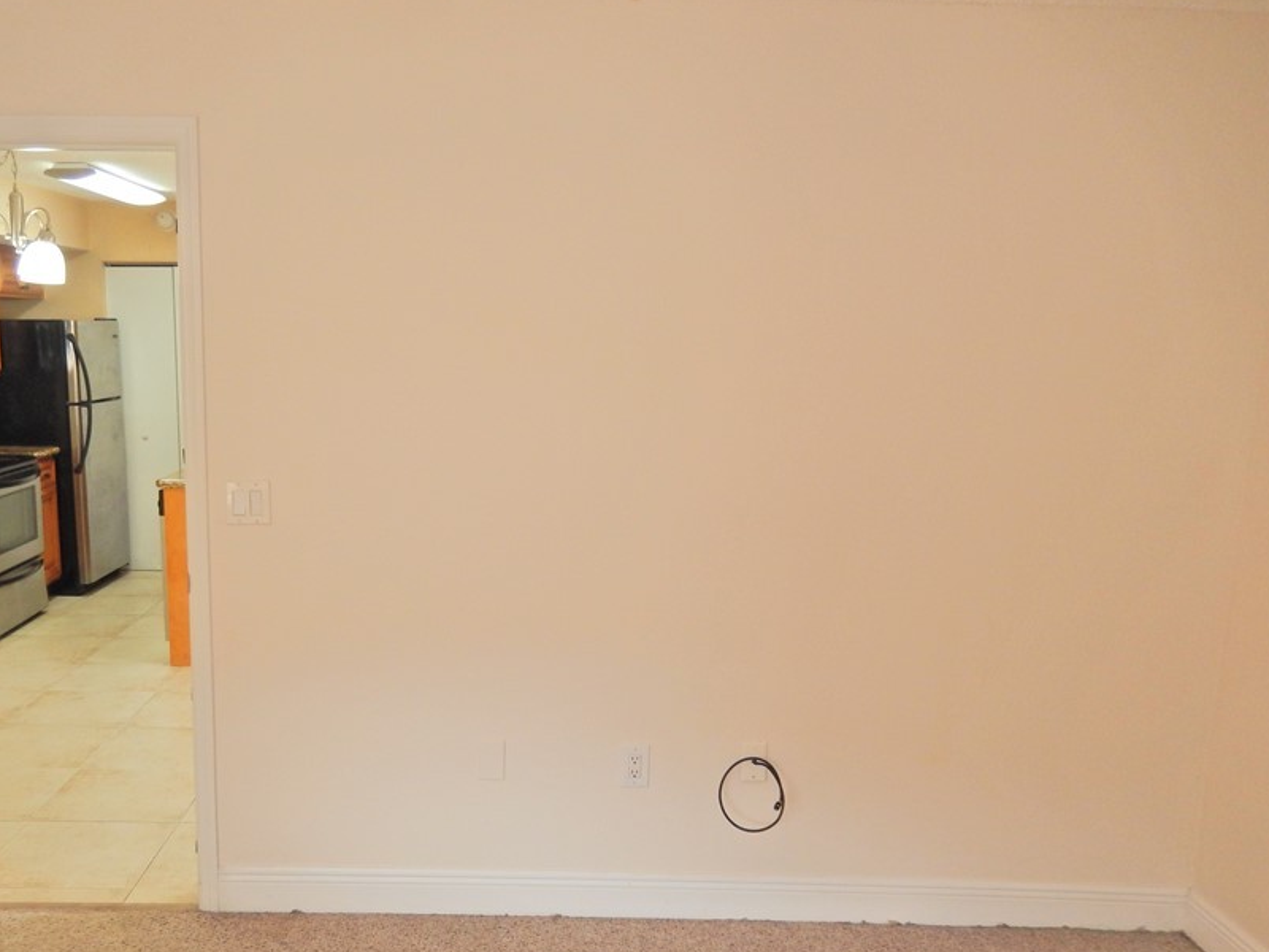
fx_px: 1173
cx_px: 506
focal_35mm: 32
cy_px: 565
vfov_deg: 44.0
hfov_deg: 56.4
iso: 200
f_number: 3.4
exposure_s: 1/30
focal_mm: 4.5
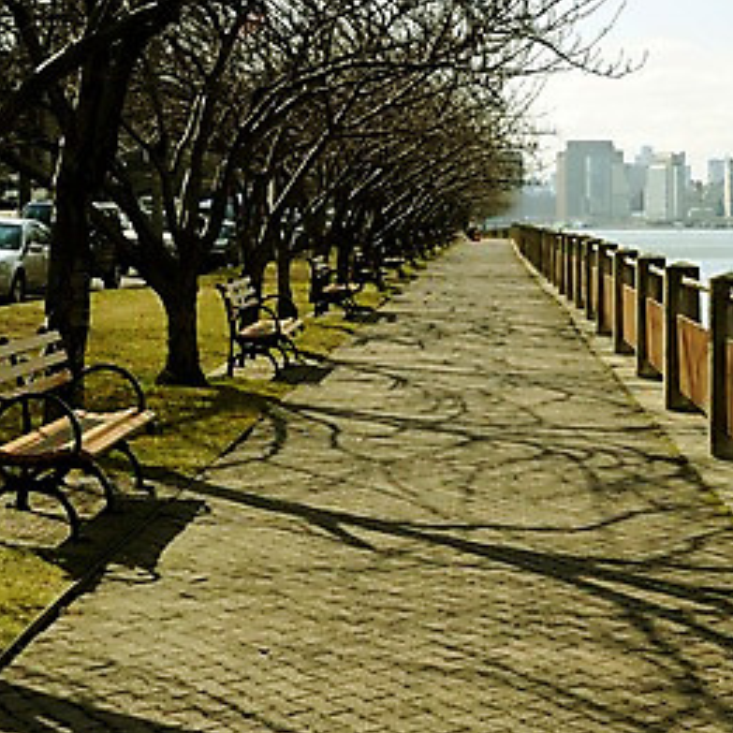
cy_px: 239
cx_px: 368
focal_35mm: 78
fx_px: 1869
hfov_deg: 22.2
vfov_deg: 22.1
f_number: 13
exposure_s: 1/200
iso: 200
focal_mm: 60
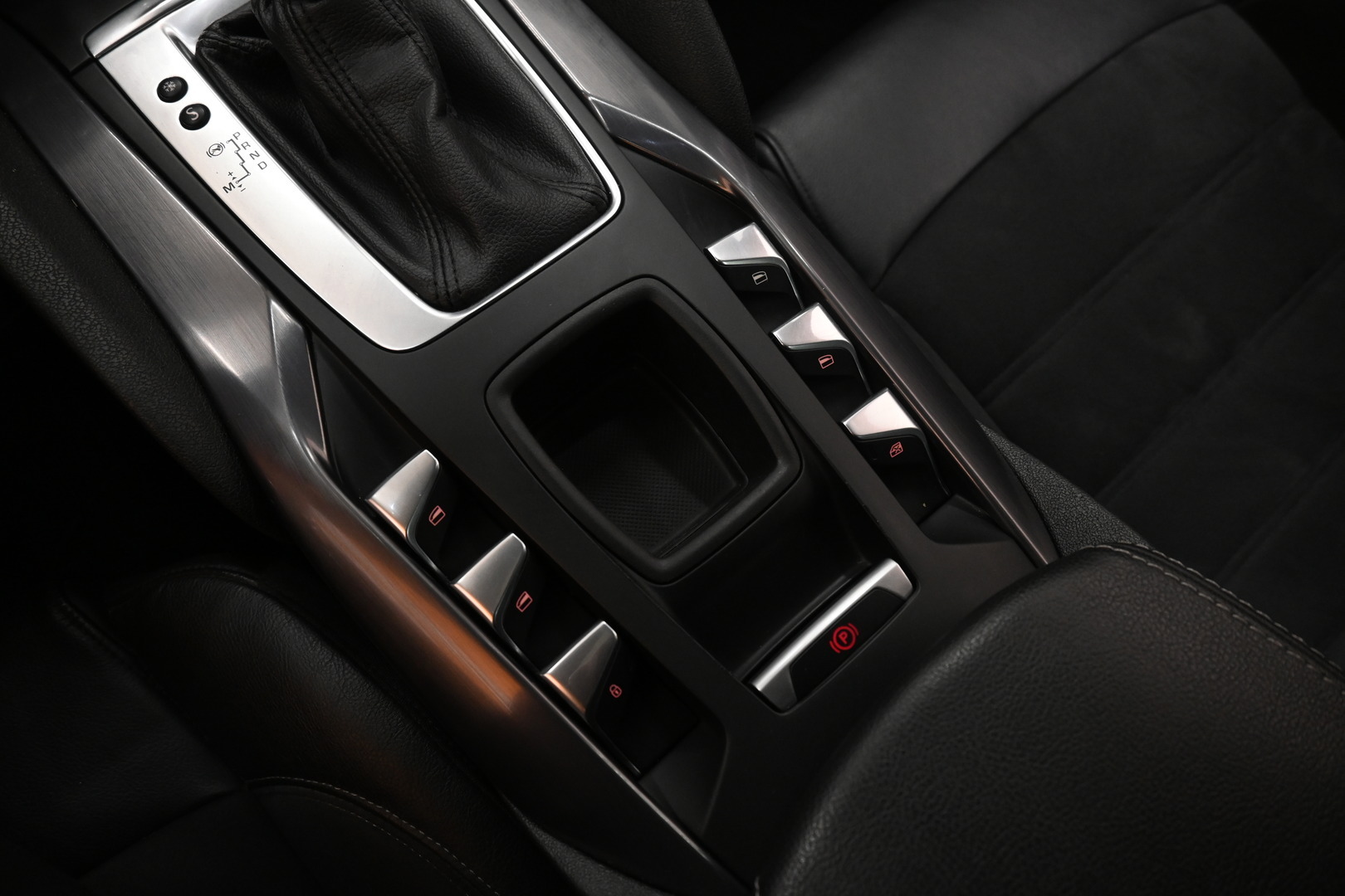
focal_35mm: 24
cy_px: 448
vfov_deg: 53.1
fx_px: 897
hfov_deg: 73.7
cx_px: 672
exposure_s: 1/80
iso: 1600
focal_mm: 16
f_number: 4.5
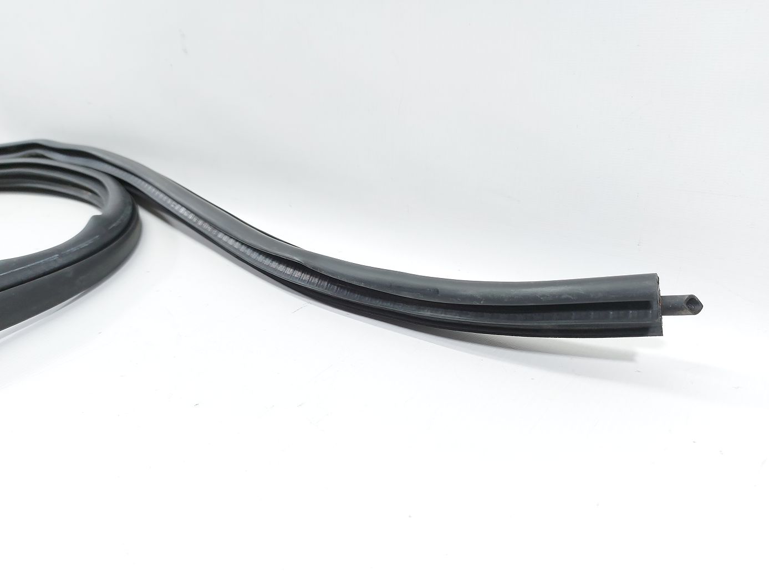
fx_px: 533
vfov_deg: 56.8
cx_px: 384
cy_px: 288
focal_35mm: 24
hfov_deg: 71.6
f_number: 1.8
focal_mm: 5.23
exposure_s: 1/50
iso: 80
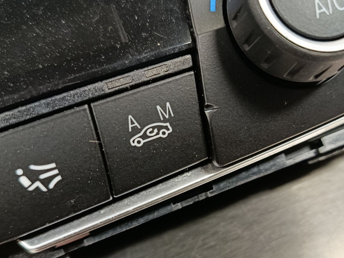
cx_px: 206
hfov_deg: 44.6
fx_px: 417
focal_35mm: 42
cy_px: 145
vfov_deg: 34.3
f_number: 1.7
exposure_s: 1/33.3
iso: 1309
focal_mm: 5.24
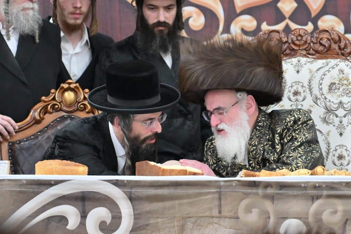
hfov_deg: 6.9
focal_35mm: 300
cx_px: 176
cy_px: 117
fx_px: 2924
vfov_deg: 4.6
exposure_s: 1/125
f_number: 3.2
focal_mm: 200
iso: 500
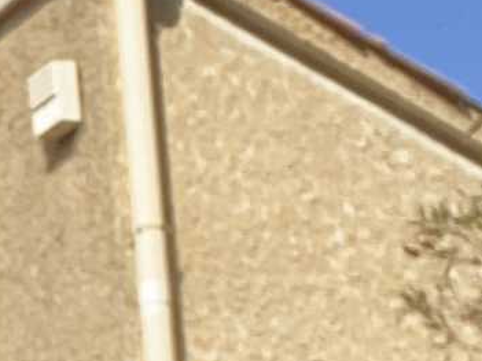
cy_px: 686
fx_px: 2380
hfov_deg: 9.9
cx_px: -728
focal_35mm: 171
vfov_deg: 8.3
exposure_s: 1/433
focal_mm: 2.7
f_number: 2.2
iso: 25
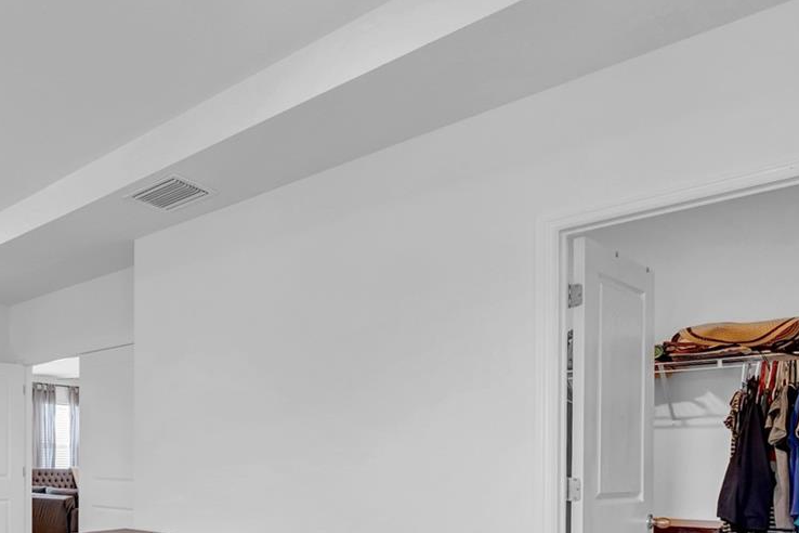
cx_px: 31
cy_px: 453
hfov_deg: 56.2
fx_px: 577
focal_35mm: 26
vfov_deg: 46.0
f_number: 4.5
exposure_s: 1/125
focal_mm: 12
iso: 800
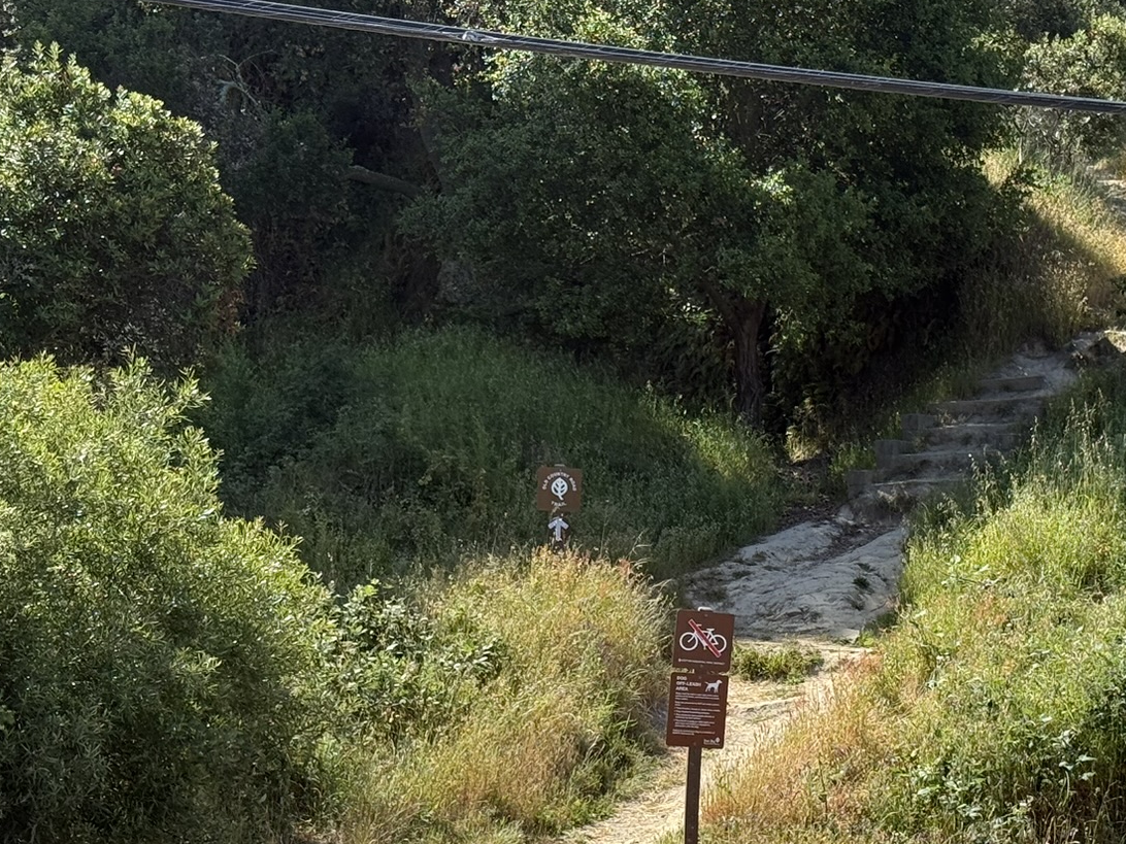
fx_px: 2928
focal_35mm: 90
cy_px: 548
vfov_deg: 16.4
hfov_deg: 21.7
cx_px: 785
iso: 80
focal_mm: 6.76
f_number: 1.78
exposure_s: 1/2273
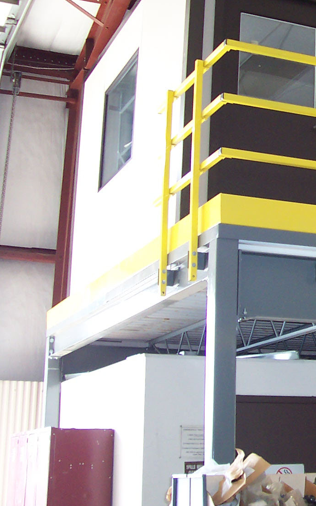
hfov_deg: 16.7
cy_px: 197
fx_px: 992
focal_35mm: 72
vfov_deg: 28.5
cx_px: 453
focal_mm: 5.6
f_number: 2.8
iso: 140
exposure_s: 1/60
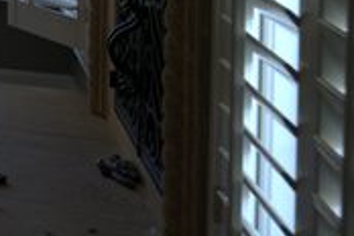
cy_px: -159
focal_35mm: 92
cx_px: -657
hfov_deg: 12.2
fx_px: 905
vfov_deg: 13.6
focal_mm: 16
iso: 1600
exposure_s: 1/160
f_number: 3.5
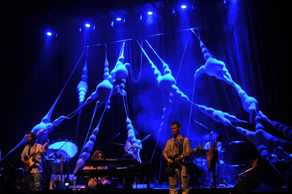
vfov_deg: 26.9
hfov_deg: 39.6
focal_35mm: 50
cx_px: 134
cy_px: 96
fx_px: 405
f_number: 4
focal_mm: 24
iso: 500
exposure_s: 1/15
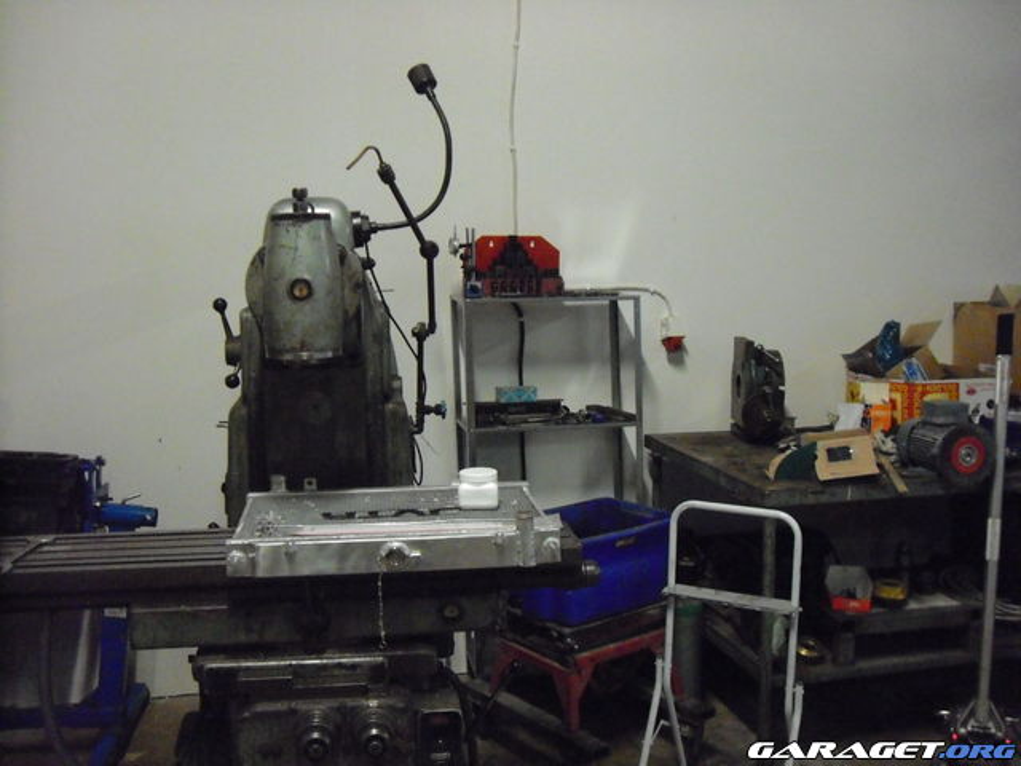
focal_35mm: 37
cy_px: 383
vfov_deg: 38.7
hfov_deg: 50.1
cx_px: 510
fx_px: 1091
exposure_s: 1/40
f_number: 2.7
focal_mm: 6.2
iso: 1250
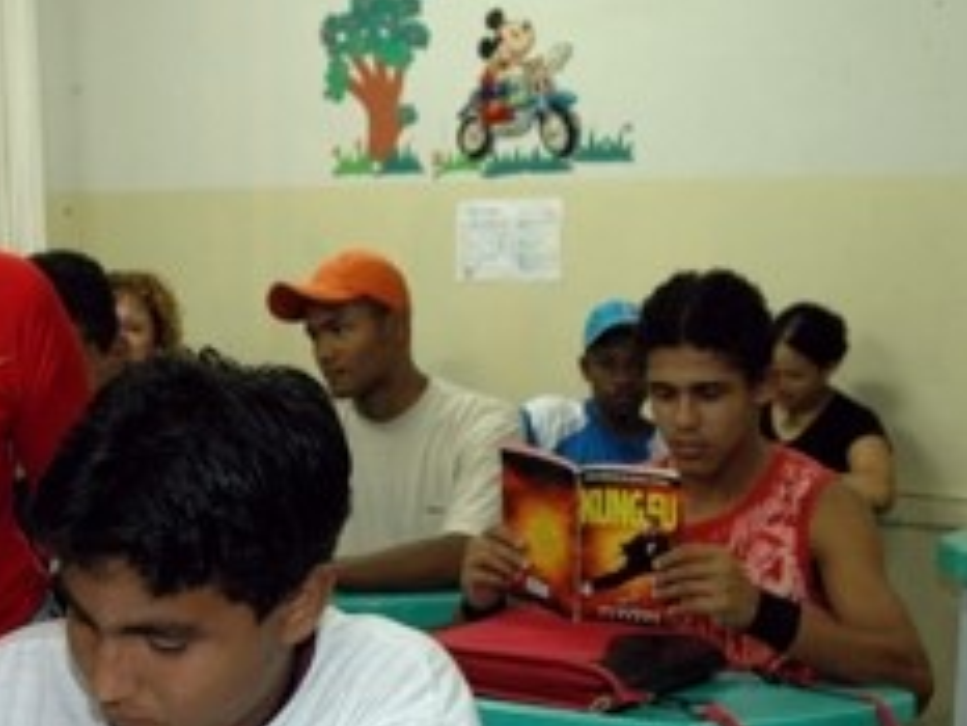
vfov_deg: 20.6
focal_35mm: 71
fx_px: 1984
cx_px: 249
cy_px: 558
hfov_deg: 27.0
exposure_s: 1/30
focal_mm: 24
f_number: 5.6
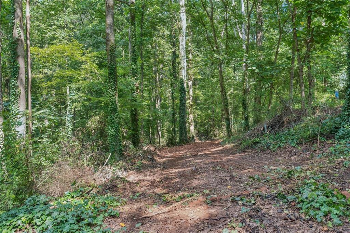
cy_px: 116
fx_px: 340
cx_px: 175
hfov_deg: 54.5
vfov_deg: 37.8
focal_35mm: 35
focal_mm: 35
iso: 400
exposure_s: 1/30
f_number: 8
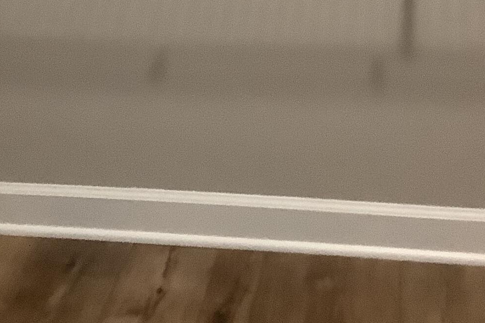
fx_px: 1320
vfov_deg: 13.5
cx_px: 143
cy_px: -72
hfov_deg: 20.7
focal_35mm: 98
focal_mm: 3.3
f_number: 2.4
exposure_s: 1/50
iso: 320
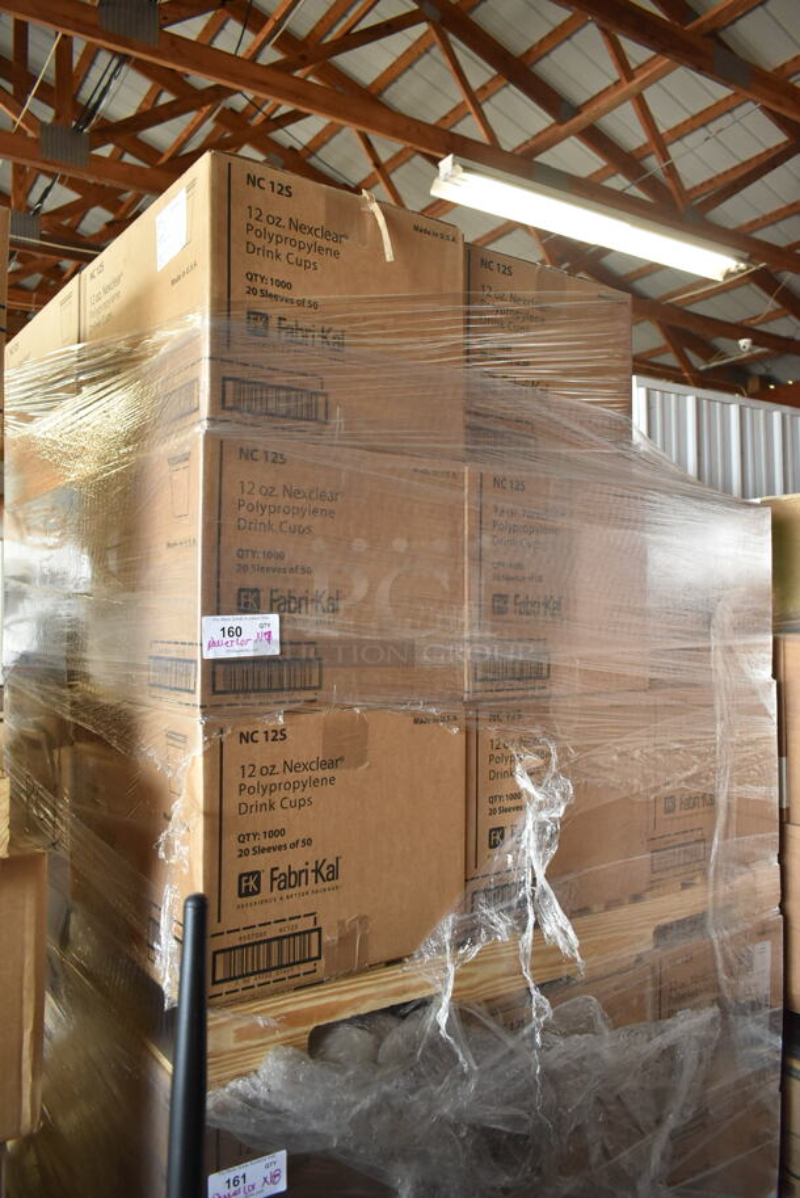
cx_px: 400
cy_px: 599
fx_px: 899
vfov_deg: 67.3
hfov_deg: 48.0
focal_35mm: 27
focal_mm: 18
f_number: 3.5
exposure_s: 1/125
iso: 1400
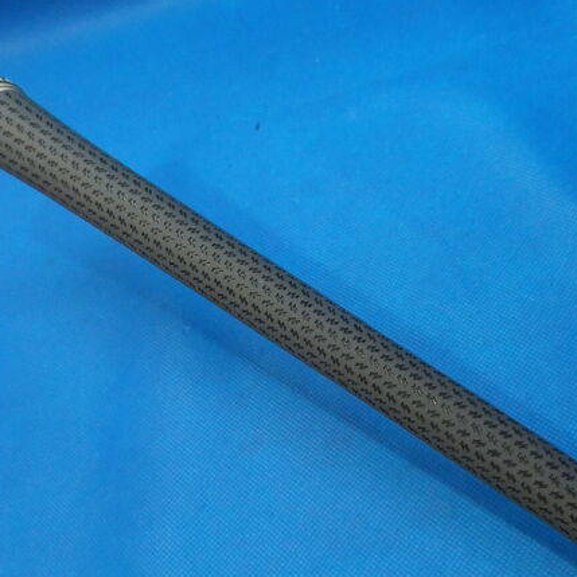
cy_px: 320
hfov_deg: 49.6
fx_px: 622
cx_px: 334
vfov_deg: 49.7
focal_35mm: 33
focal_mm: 4.5
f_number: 3.5
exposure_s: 1/50
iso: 320
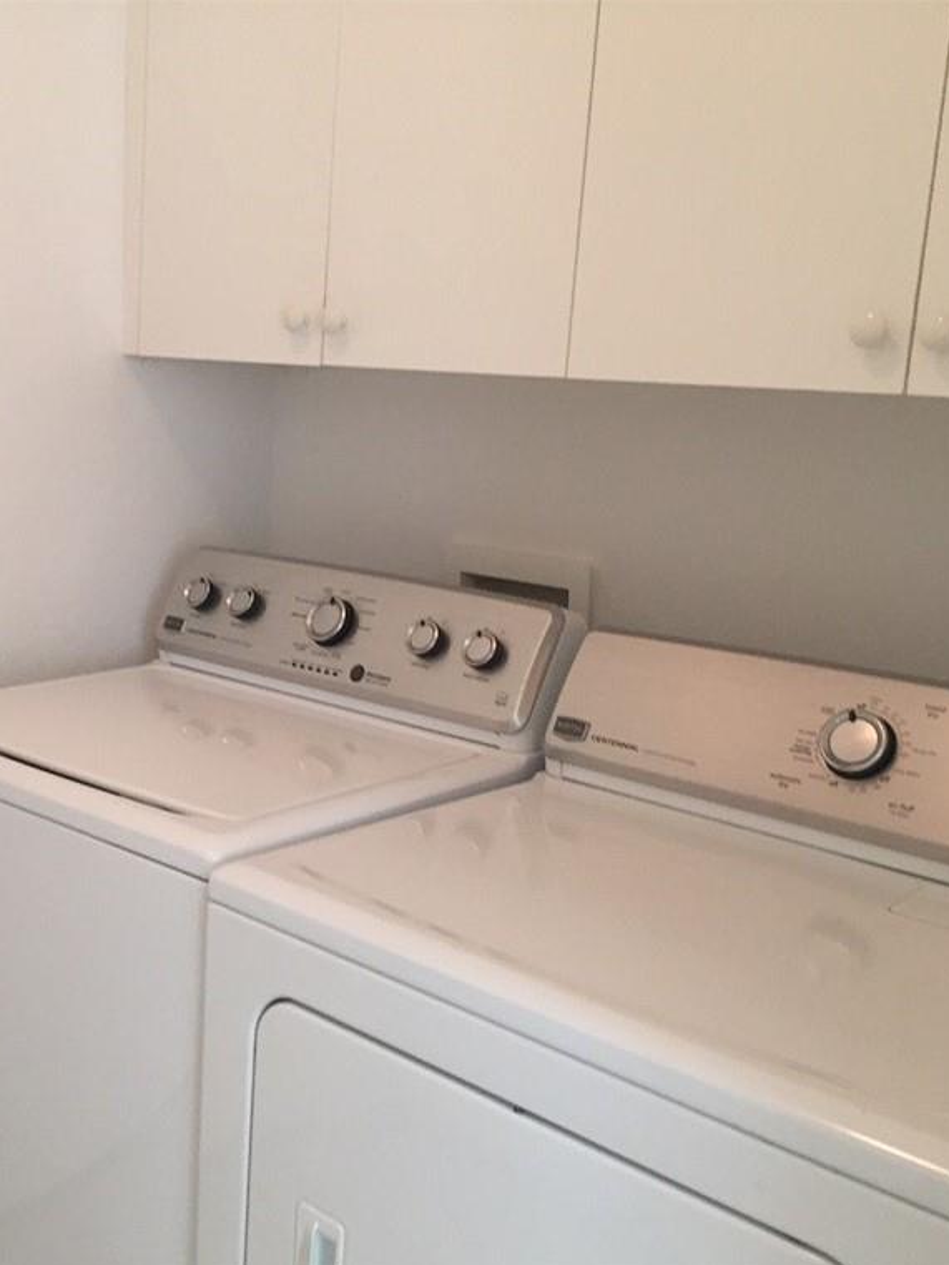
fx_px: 1425
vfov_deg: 47.9
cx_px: 306
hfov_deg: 36.4
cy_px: 636
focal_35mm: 39
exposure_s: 1/30
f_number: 2.2
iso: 100
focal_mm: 4.15
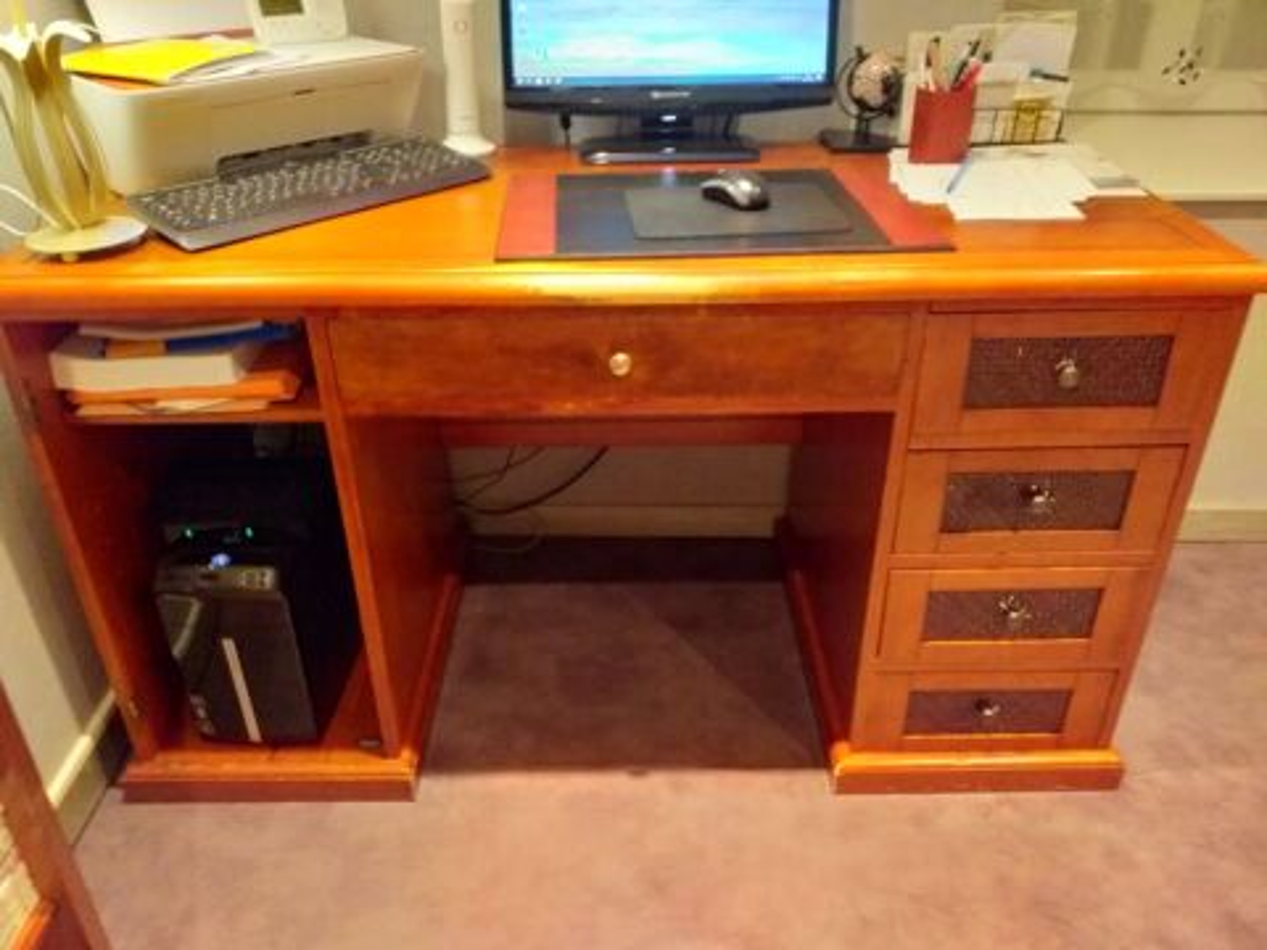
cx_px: 634
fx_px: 952
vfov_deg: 53.1
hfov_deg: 67.3
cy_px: 475
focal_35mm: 26
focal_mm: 3.6
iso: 640
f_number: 1.9
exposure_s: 1/17
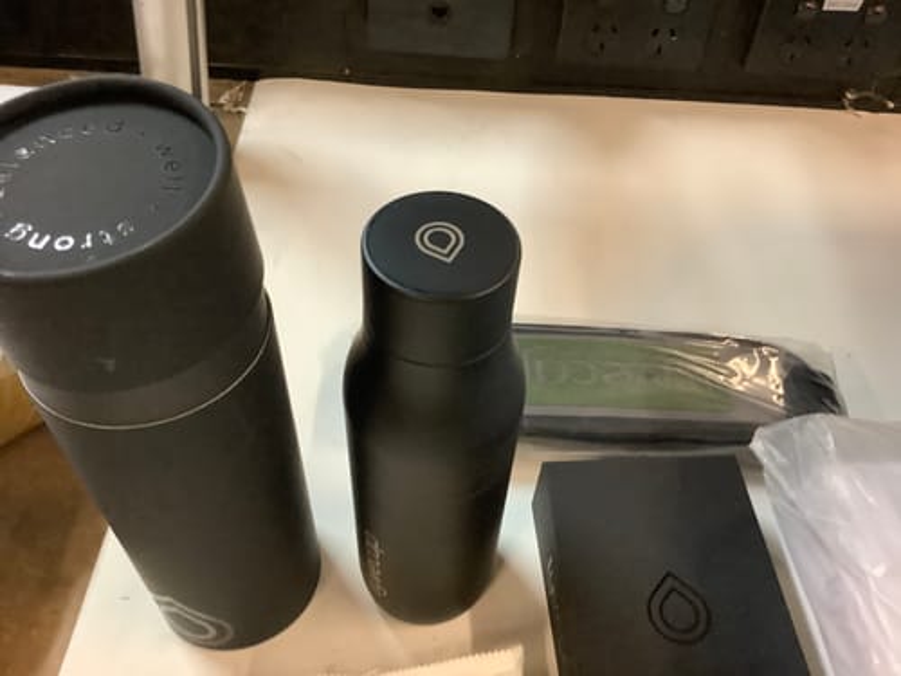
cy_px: 338
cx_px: 450
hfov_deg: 58.4
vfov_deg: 45.4
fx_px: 807
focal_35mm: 31
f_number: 2.4
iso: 400
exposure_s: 1/50
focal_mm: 3.3
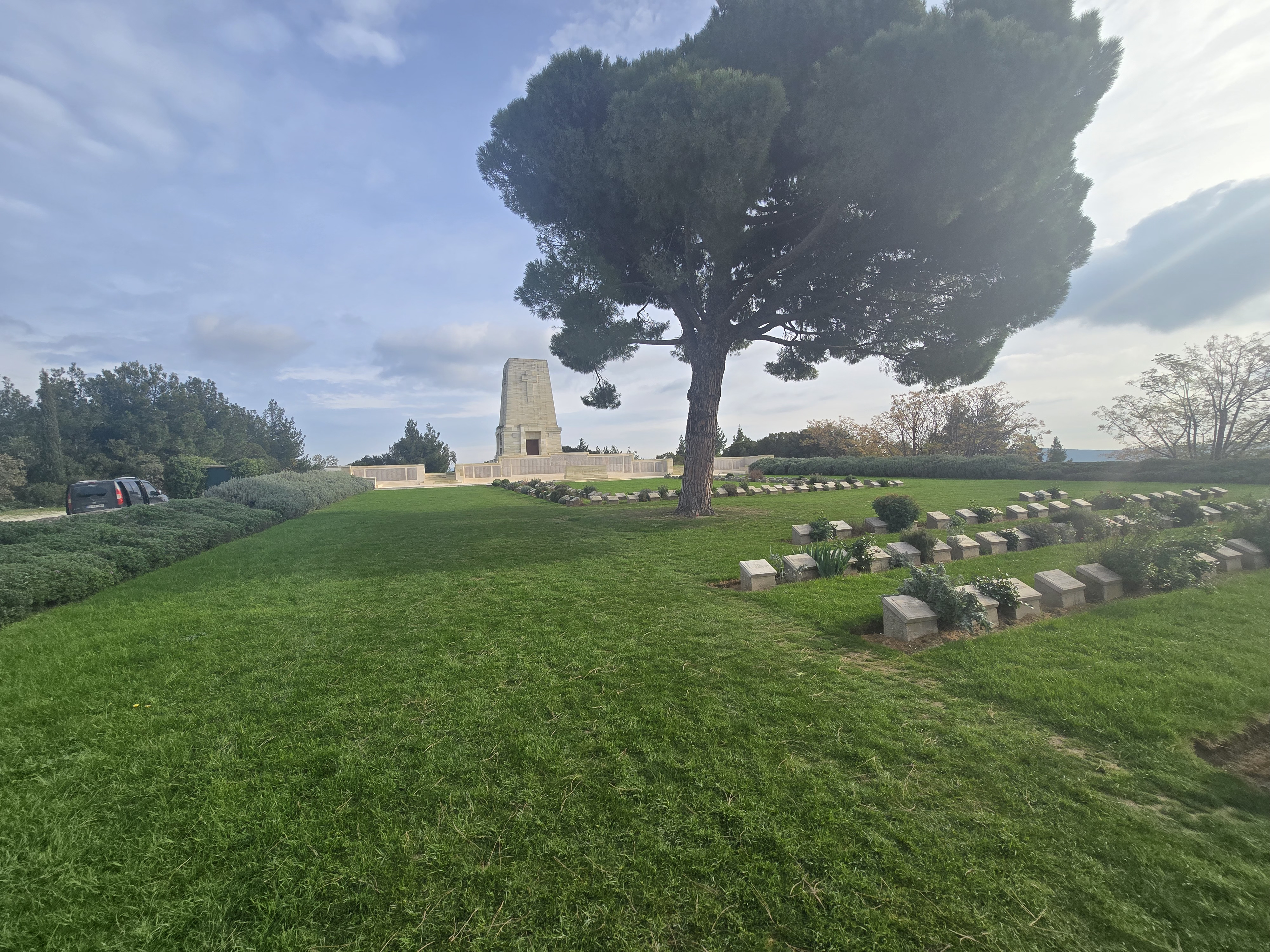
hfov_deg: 106.2
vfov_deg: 89.9
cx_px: 635
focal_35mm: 13
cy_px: 476
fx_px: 477
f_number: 2.2
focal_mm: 2.2
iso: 50
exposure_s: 1/1994
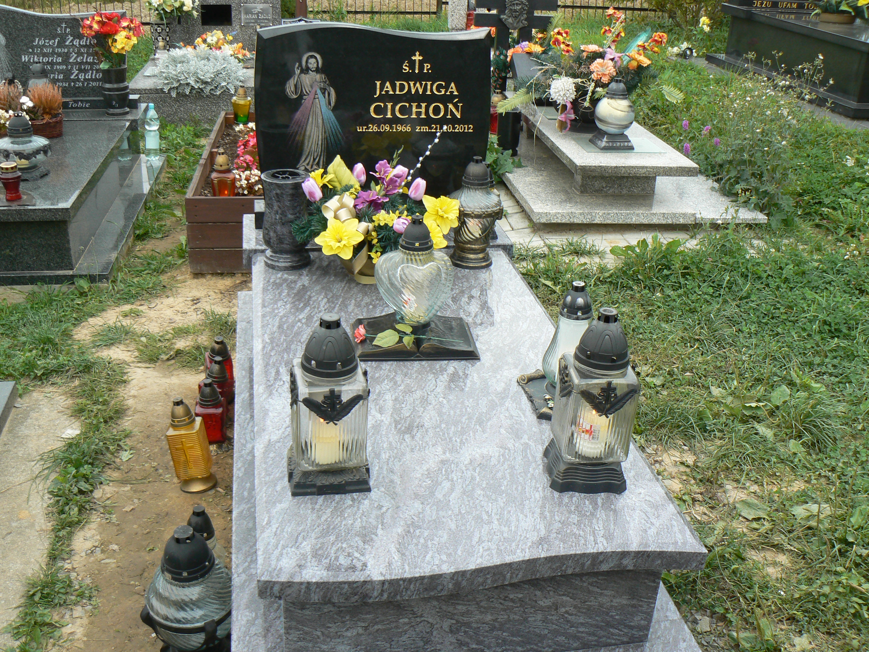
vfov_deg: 39.7
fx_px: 904
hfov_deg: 51.4
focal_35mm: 36
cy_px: 326
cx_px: 434
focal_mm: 6
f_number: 5.6
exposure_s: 1/125
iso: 80
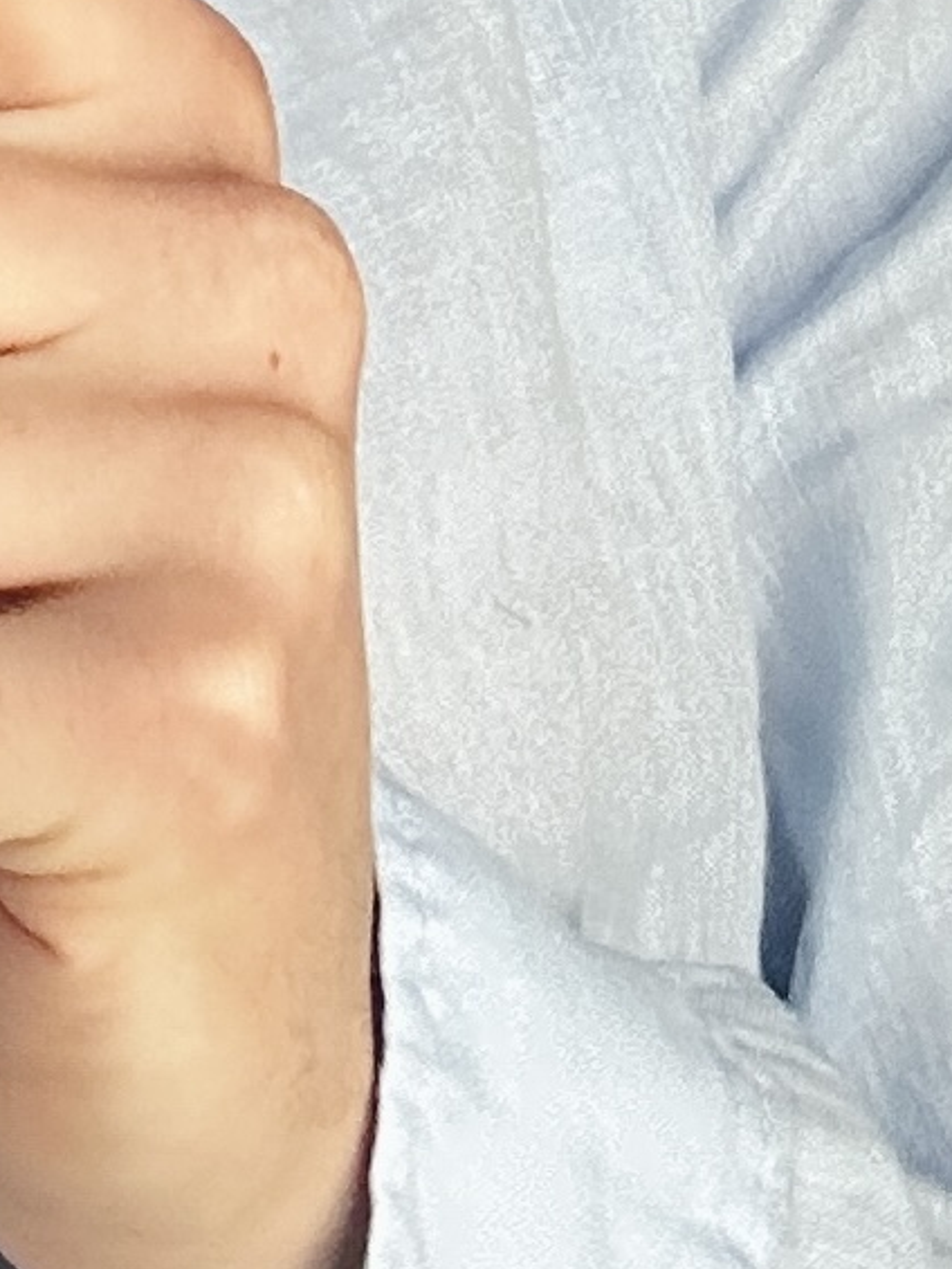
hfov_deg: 8.5
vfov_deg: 10.6
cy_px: -1633
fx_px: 6011
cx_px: -1017
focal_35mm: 164
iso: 100
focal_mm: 2.69
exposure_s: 1/60
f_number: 1.9
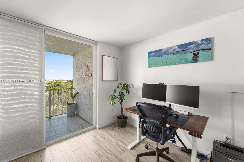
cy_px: 81
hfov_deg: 104.3
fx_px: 95
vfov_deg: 81.2
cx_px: 122
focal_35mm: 14
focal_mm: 14
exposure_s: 1/10
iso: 320
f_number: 11
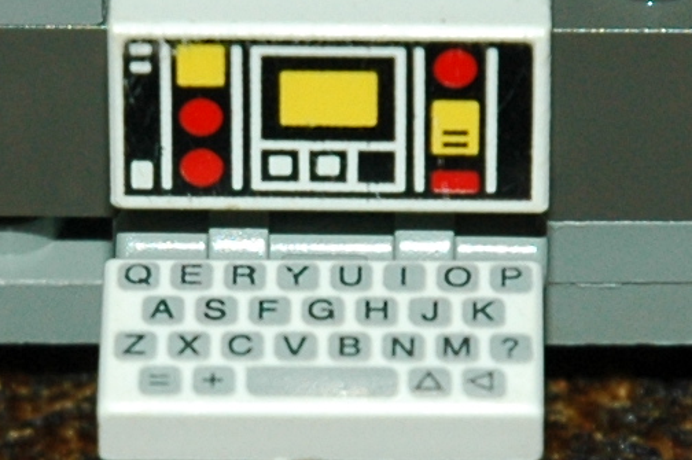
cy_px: 273
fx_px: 12040
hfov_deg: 3.3
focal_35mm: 627
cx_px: 286
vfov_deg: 2.2
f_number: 7.1
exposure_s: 1/125
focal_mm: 70
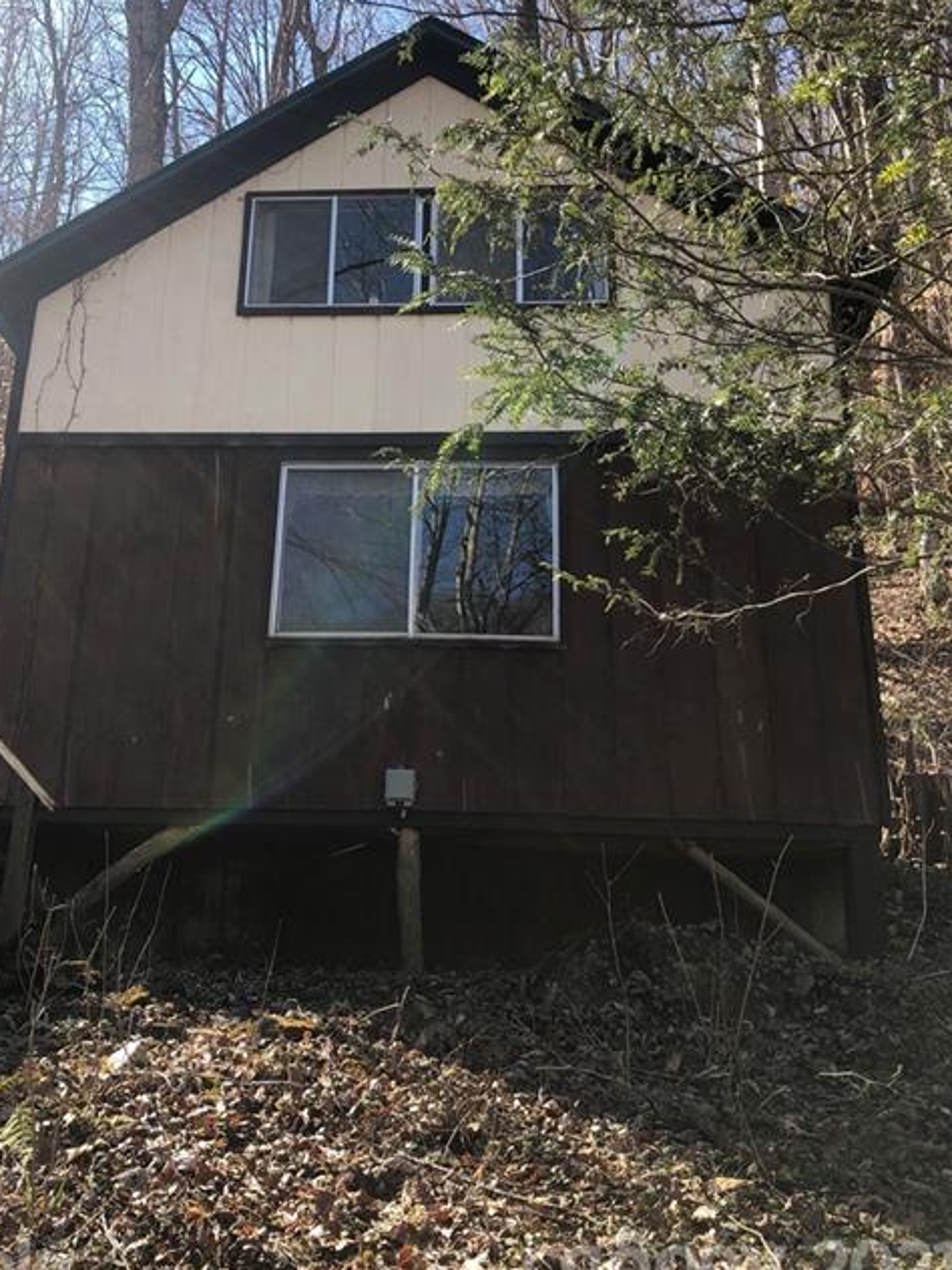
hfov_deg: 41.6
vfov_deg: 53.9
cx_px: 392
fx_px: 1247
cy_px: 569
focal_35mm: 34
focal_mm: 3.99
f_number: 1.8
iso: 20
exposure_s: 1/282
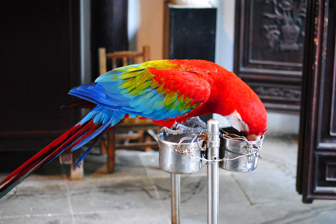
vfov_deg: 16.6
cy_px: 112
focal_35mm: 82
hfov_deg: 24.6
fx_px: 771
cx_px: 168
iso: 1600
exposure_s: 1/20
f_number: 4
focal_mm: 55
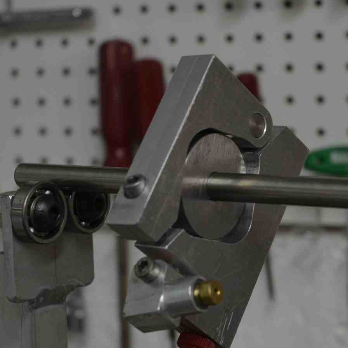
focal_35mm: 131
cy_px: 192
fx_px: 1490
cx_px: 225
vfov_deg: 13.3
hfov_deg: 13.3
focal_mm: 50
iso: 560
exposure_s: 1/60
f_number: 4.5
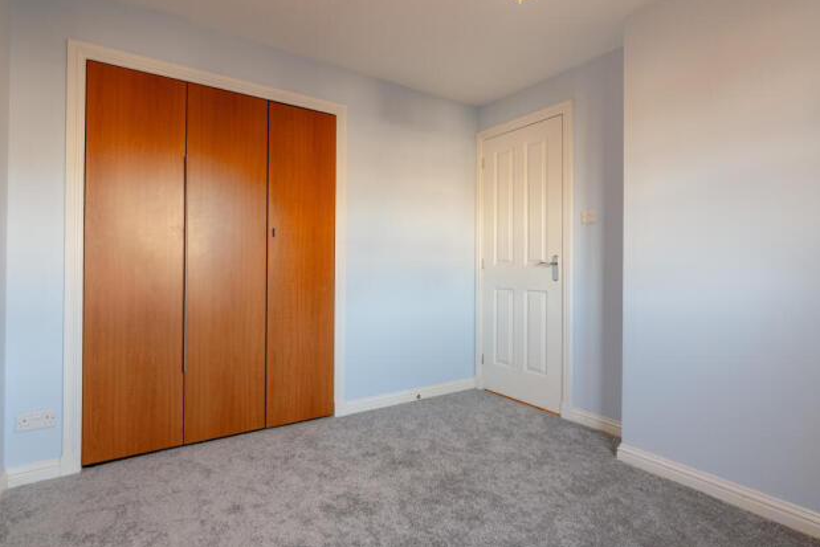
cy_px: 261
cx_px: 389
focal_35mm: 18
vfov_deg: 67.4
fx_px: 410
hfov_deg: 89.9
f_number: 8
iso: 400
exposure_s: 1/20
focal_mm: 17
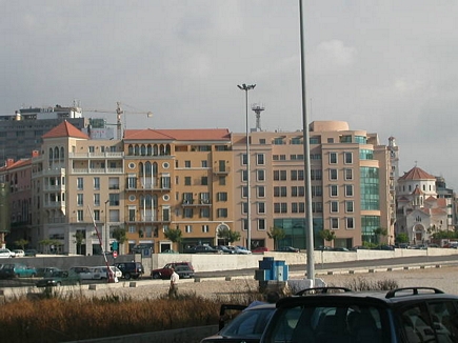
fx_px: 1468
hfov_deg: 17.7
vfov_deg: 13.3
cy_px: 172
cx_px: 229
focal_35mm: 111
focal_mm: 16.8
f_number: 4.8
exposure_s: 1/673
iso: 100
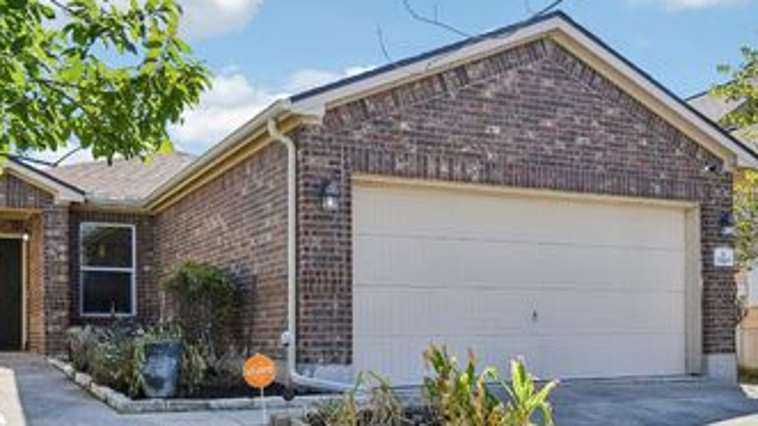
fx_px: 764
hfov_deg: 52.7
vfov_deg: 31.2
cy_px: 221
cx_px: 341
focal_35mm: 38
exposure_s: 1/800
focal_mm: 16
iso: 400
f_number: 8
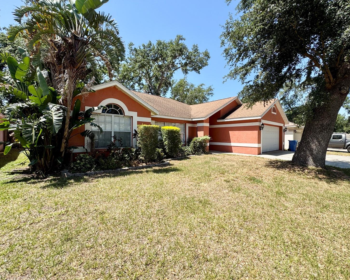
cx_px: 177
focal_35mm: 15
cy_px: 137
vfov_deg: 84.0
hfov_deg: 96.8
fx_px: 155
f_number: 2.2
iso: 50
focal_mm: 2.22
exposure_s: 1/993
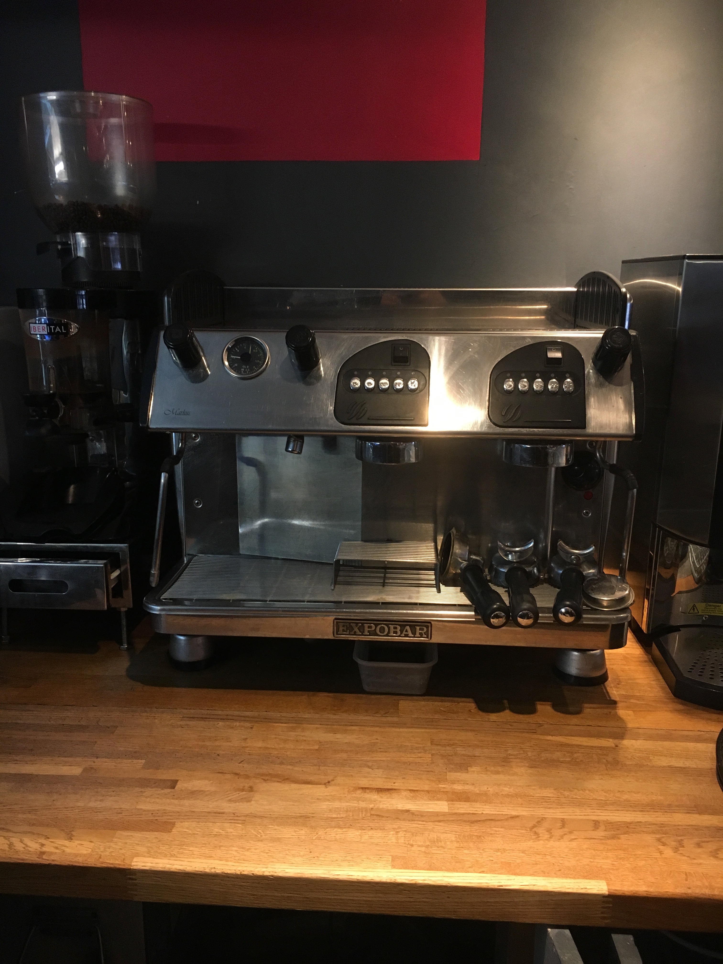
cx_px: 362
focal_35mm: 29
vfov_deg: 61.7
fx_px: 808
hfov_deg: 48.2
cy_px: 482
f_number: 2.2
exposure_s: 1/33
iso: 160
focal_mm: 4.15
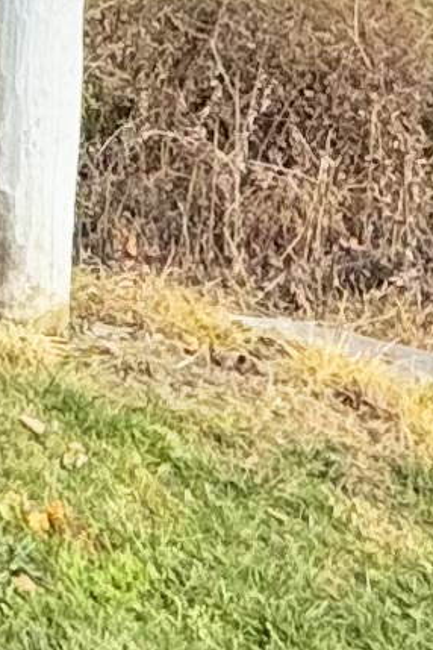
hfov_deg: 8.1
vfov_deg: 13.0
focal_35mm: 137
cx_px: -1002
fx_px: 2472
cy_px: -645
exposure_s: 1/821
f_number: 2.2
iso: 40
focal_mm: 2.22
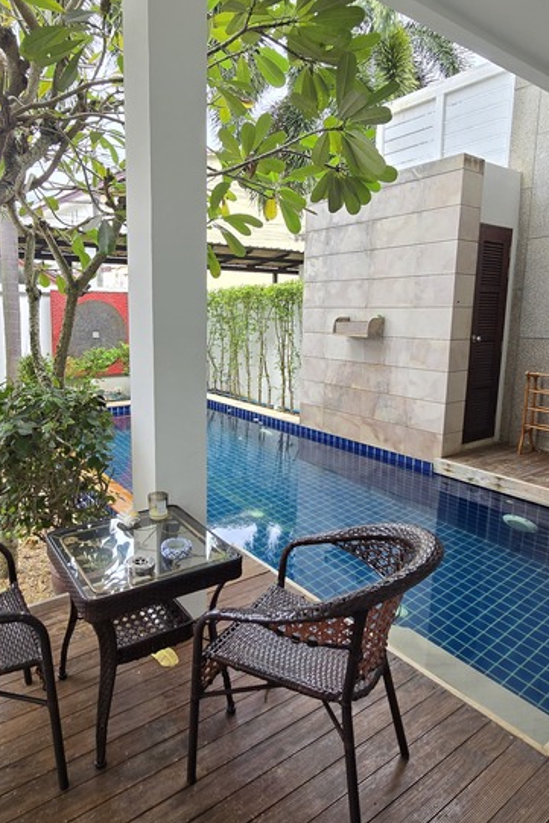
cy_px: 391
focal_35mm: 20
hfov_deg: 61.4
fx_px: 457
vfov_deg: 83.9
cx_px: 221
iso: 50
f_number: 2.2
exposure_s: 1/247
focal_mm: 2.2
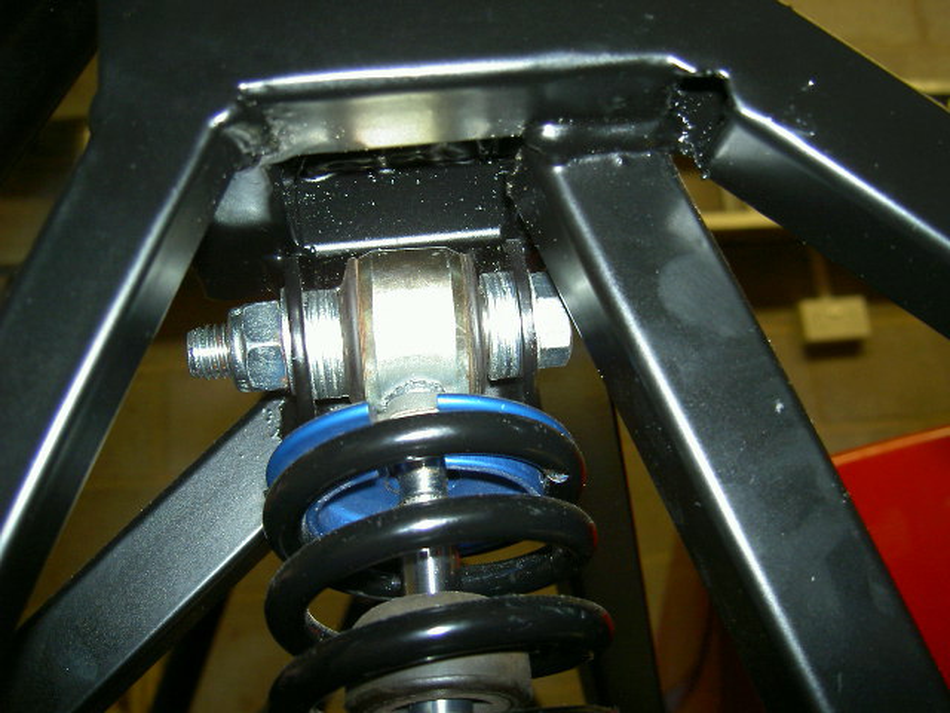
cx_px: 475
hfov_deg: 47.9
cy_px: 356
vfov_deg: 36.8
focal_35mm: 39
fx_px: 1070
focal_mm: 8
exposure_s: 1/59.5
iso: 100
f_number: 2.8
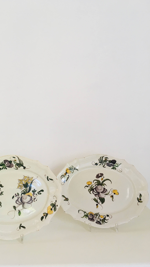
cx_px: 51
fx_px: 226
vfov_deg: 61.0
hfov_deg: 36.3
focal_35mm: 32
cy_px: 133
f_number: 2.2
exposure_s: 1/33
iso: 80
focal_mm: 4.15
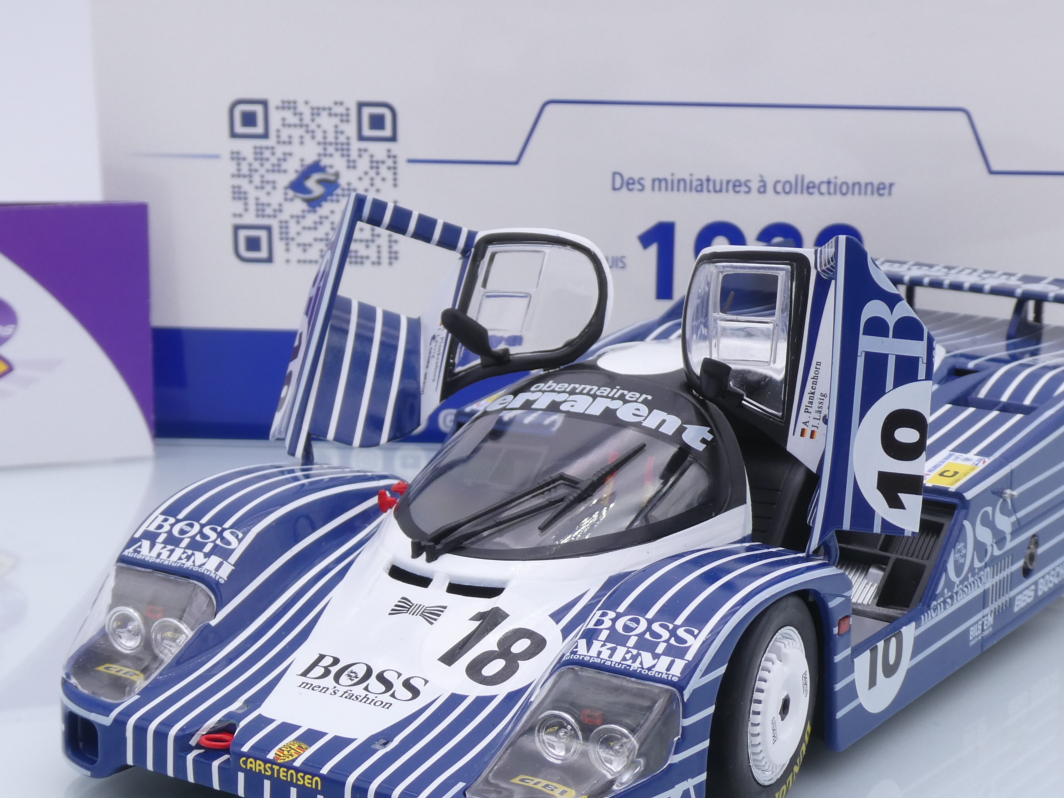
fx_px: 2336
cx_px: 557
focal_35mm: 76
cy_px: 469
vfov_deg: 19.4
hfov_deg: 25.7
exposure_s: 1/250
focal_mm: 8.4
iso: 80
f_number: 4
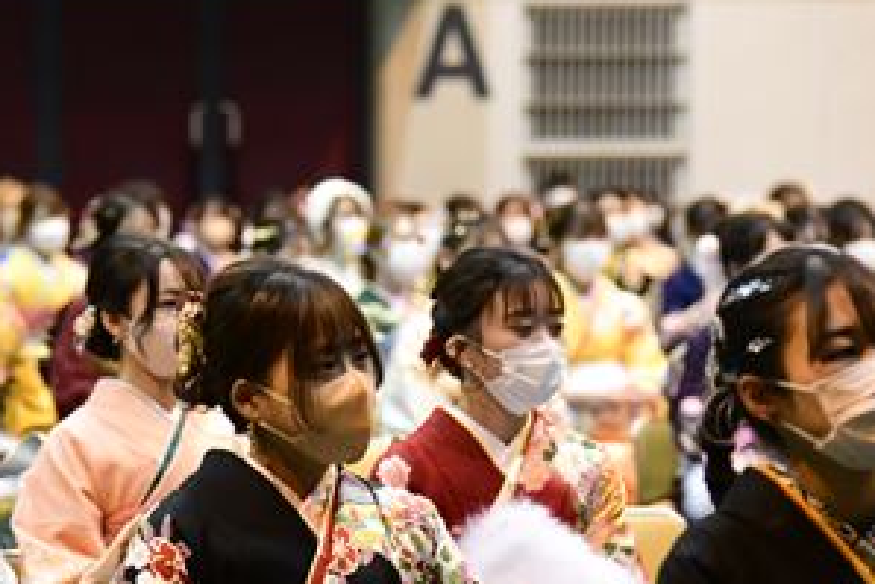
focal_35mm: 415
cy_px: 368
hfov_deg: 5.0
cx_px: 279
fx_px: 10087
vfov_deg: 3.3
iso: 6400
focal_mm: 165
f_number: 6.3
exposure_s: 1/100
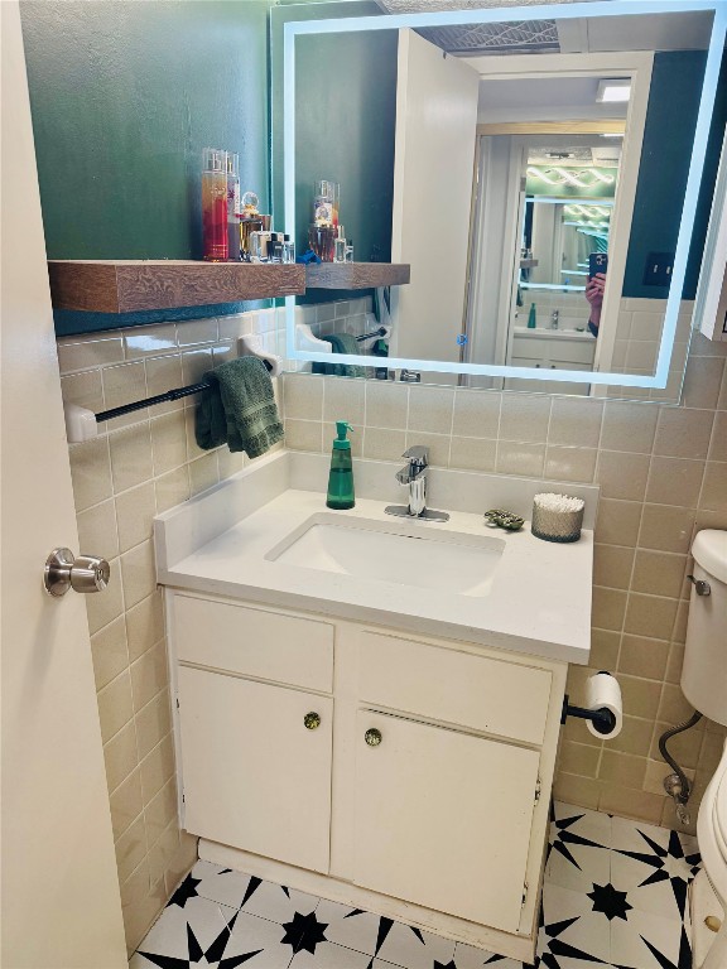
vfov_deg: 71.6
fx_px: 672
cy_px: 484
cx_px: 364
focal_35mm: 24
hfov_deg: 56.8
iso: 160
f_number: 1.78
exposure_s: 1/115
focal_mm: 6.76
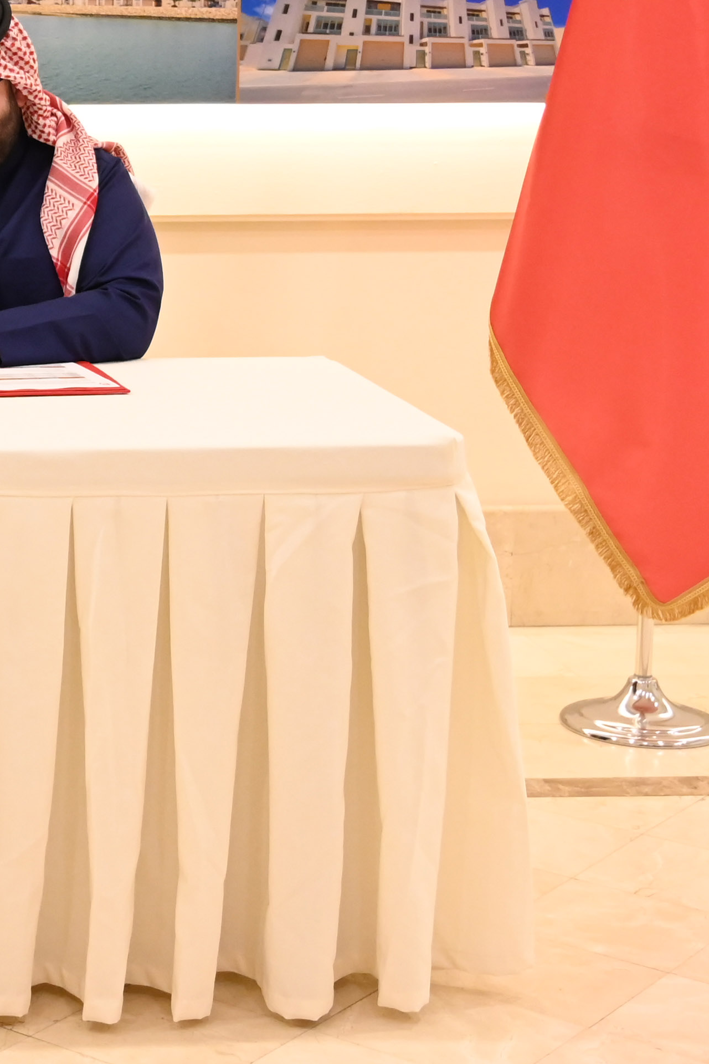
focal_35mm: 87
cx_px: -262
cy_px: 224
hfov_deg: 14.9
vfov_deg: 23.2
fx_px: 2557
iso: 2500
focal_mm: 27.5
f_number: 4
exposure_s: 1/80
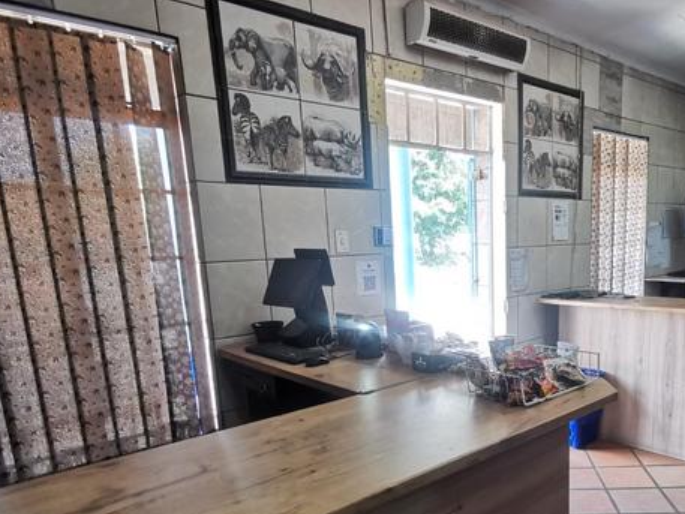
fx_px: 554
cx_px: 462
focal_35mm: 28
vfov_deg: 48.8
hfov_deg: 61.7
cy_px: 351
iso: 320
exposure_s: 1/50
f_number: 2.2
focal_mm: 2.35
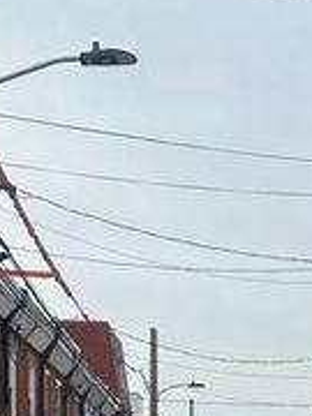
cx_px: 330
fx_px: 1070
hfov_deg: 16.2
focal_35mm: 89
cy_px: 514
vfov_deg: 20.4
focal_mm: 6.86
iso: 80
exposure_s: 1/5263
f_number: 1.78
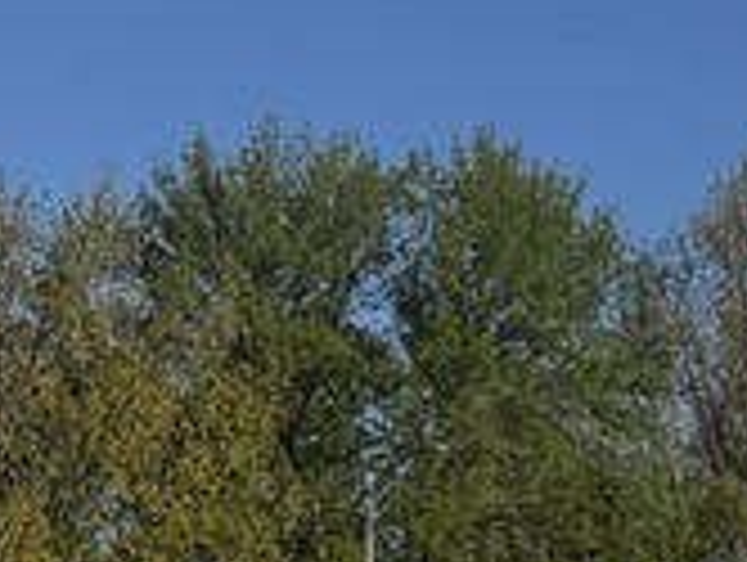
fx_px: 3198
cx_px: 810
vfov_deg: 8.9
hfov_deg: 13.1
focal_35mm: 148
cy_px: 1416
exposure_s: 1/4310
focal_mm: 6.76
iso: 80
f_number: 1.78
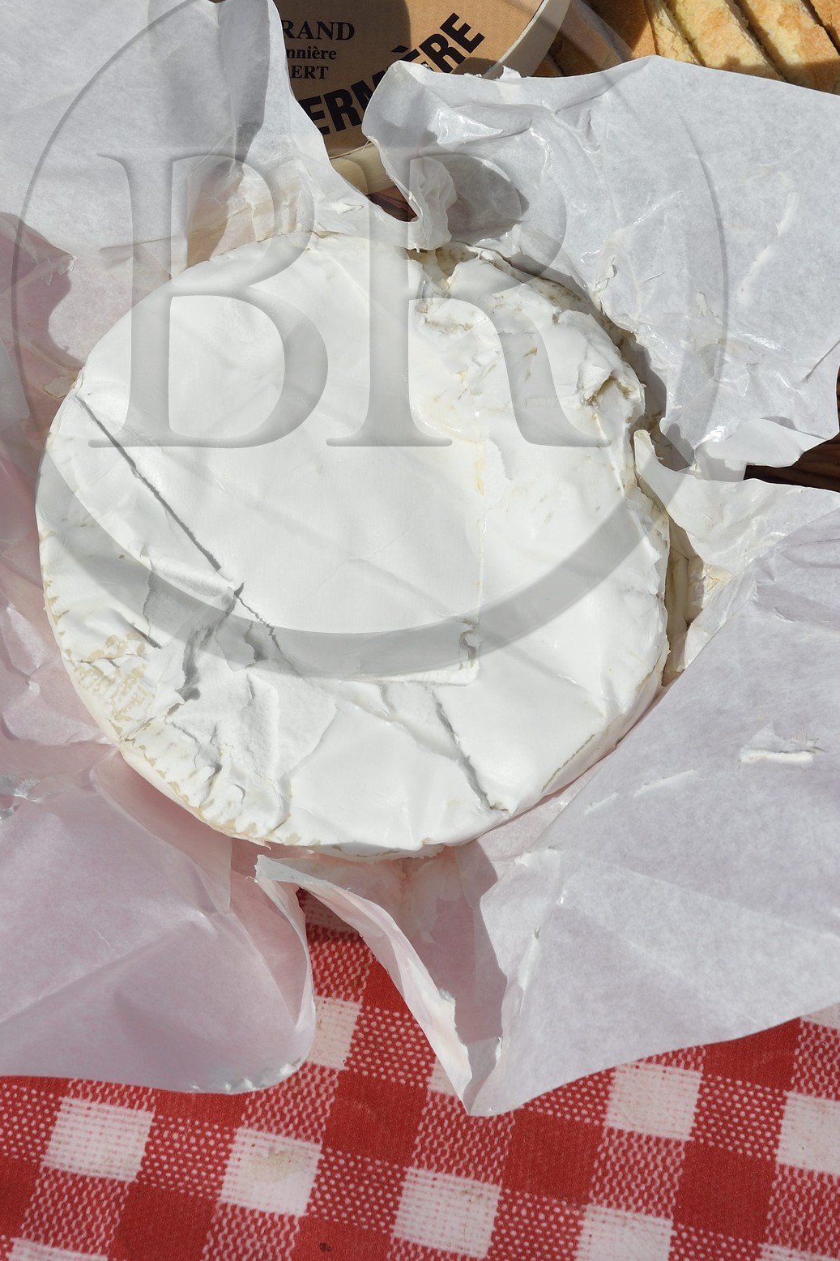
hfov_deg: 12.7
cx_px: 347
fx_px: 3781
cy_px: 298
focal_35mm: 108
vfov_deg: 18.8
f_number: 18
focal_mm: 70
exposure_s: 1/250
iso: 200
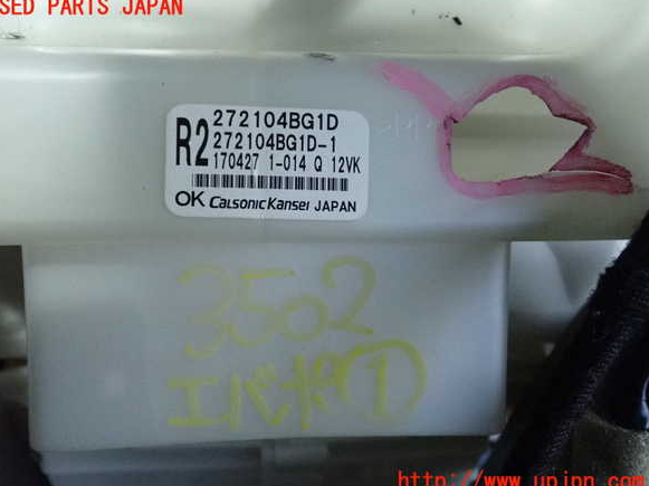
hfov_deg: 58.4
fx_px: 581
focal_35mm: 31
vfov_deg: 45.4
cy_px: 245
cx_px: 315
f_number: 2.3
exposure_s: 1/125
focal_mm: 5.4
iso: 1600
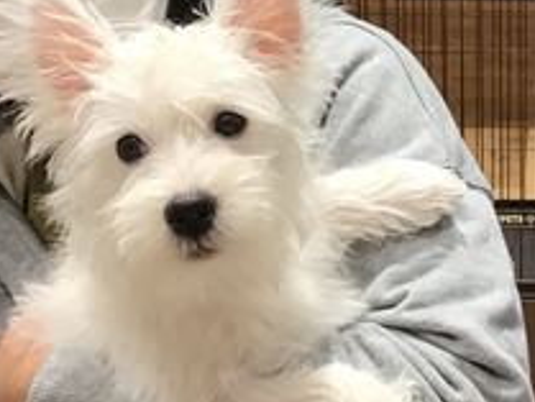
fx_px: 1376
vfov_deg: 16.3
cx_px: 535
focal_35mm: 89
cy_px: 18
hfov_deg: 21.2
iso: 64
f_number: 2.4
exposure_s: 1/30
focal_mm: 3.3
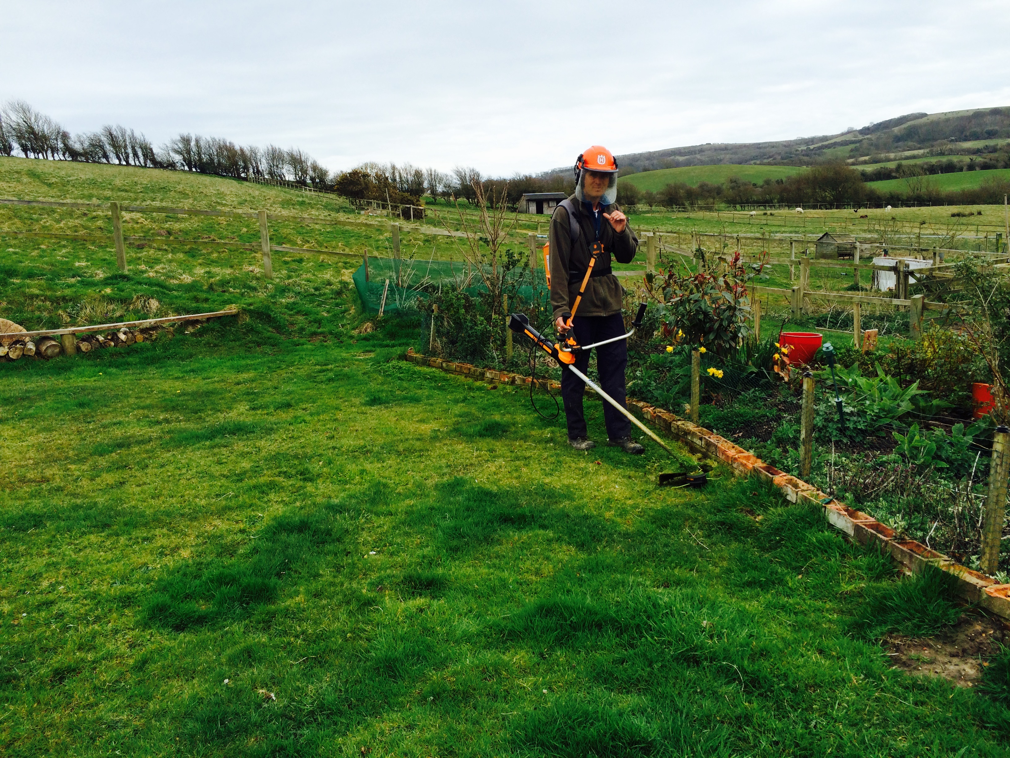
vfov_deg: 48.2
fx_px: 846
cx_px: 505
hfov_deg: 61.7
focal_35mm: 29
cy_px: 379
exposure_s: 1/1109
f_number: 2.2
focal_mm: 4.15
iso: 32
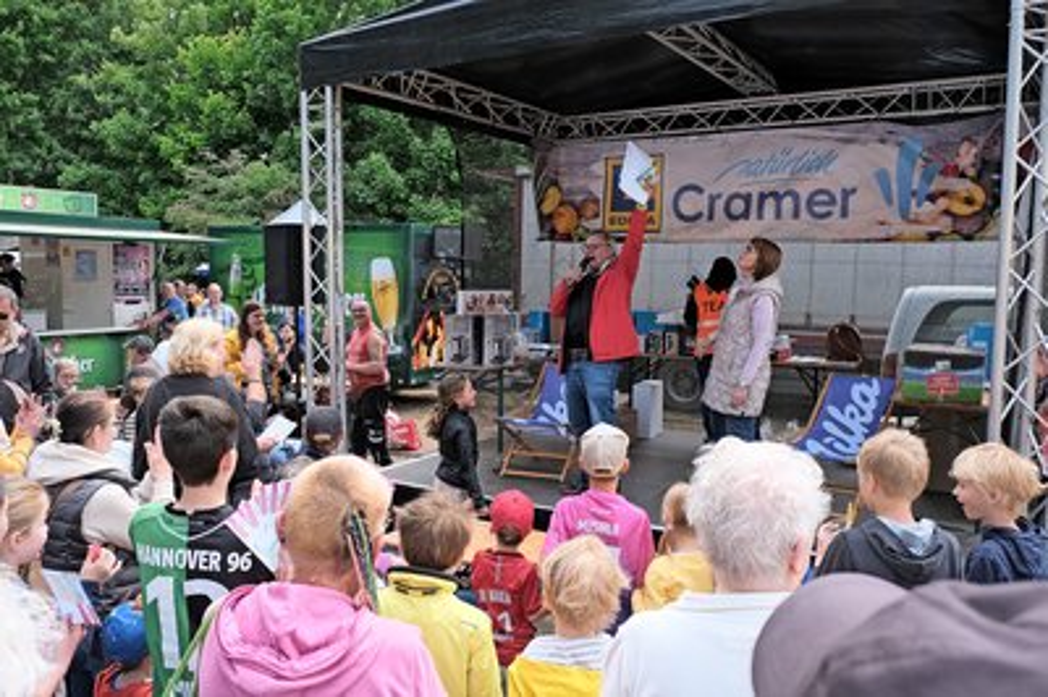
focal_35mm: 29
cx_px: 524
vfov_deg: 44.9
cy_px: 348
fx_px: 844
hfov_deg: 63.7
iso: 320
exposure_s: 1/210
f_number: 6.4
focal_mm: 19
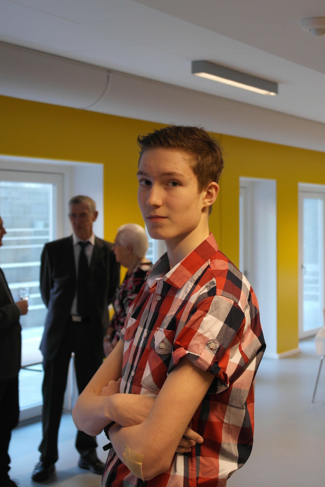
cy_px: 226
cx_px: 175
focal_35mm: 63
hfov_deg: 21.6
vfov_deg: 31.9
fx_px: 853
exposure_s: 1/30
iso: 400
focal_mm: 35
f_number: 4.5
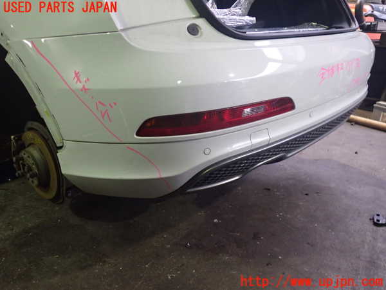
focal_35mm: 30
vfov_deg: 46.8
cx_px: 193
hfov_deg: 60.0
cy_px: 145
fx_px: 335
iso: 500
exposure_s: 1/30
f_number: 2.3
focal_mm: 5.4
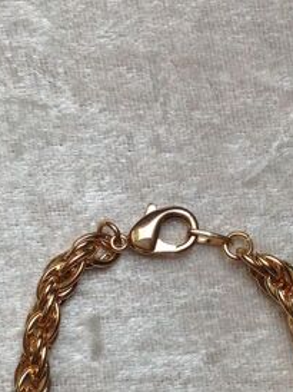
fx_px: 927
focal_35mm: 82
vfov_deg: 23.7
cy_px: 274
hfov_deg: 17.9
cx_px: 174
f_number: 2.4
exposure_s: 1/120
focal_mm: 4.28
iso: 80
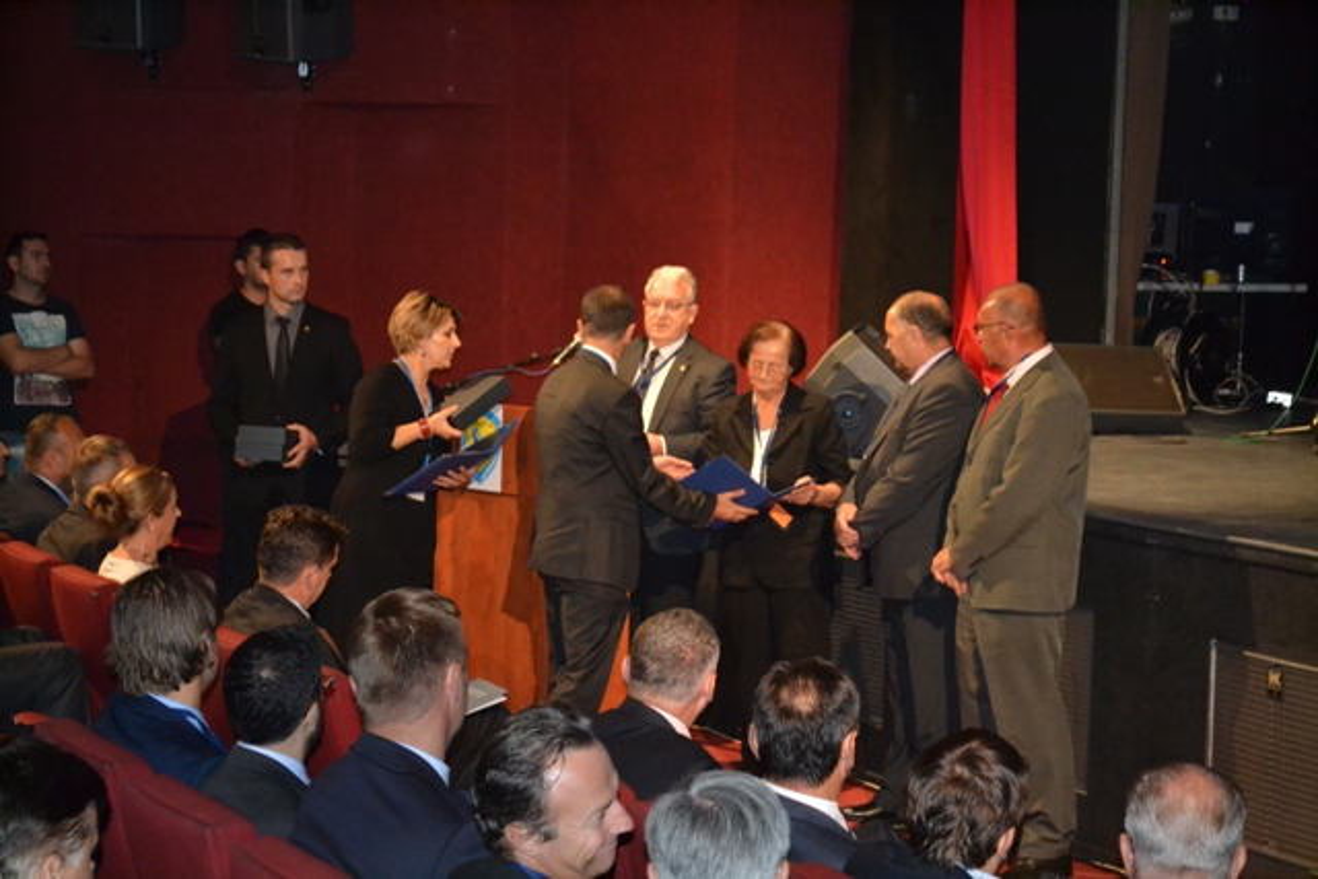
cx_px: 659
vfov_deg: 17.5
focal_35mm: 78
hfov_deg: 26.0
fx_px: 2856
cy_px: 440
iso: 3200
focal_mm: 52
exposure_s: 1/60
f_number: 5.6
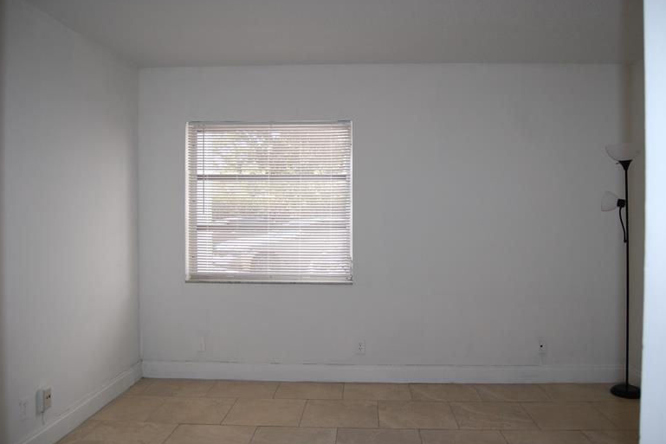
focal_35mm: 28
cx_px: 337
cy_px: 220
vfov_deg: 46.4
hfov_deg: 65.5
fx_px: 518
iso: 400
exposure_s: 1/125
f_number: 3.5
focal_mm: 18
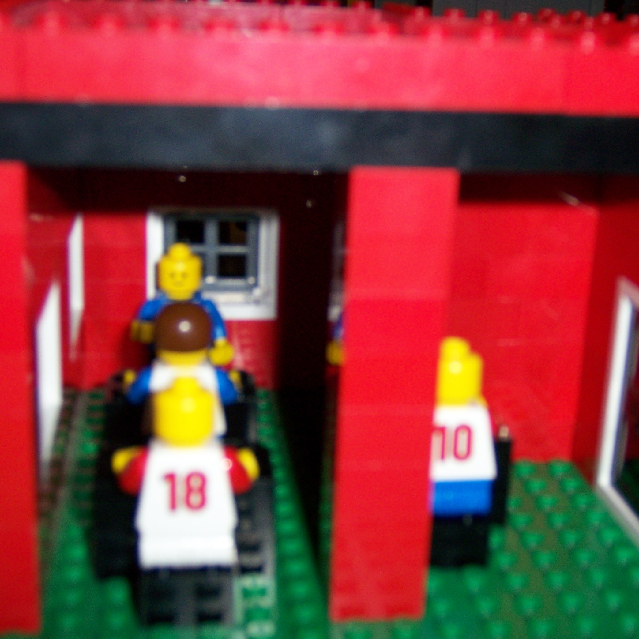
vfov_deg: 31.6
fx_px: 1128
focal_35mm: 54
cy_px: 315
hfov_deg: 31.6
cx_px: 351
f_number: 3.1
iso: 160
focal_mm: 7.5
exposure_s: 1/60
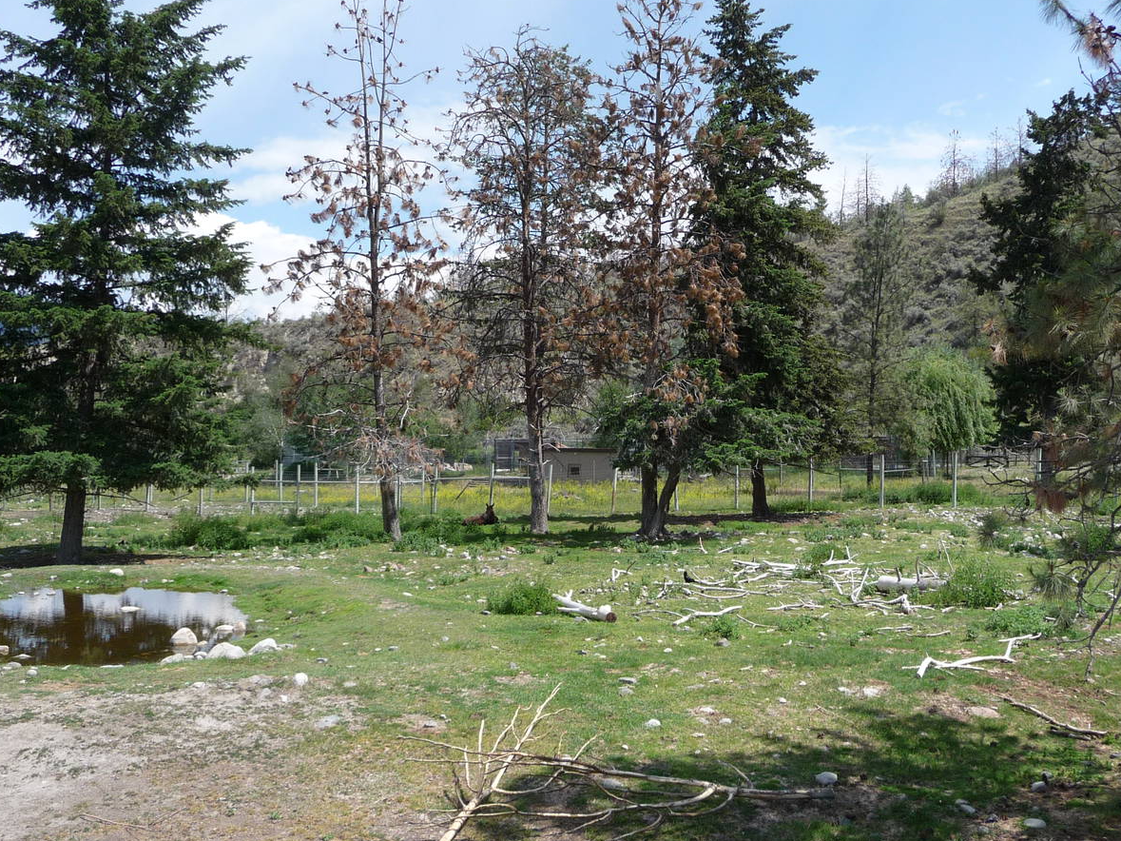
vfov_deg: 37.7
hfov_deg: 48.8
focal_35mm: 38
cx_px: 643
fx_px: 1230
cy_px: 427
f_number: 3.3
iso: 100
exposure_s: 1/800
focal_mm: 4.7
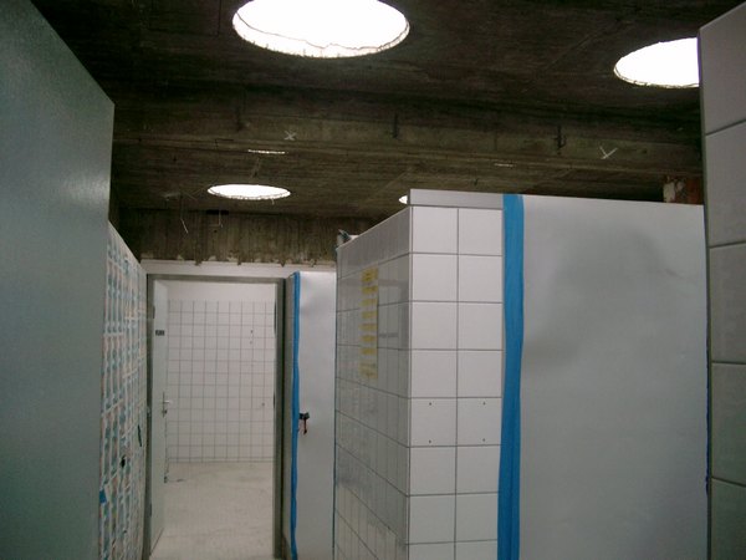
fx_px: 797
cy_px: 280
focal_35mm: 37
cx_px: 373
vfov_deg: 38.7
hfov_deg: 50.1
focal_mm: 7.6
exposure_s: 1/40
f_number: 2.6
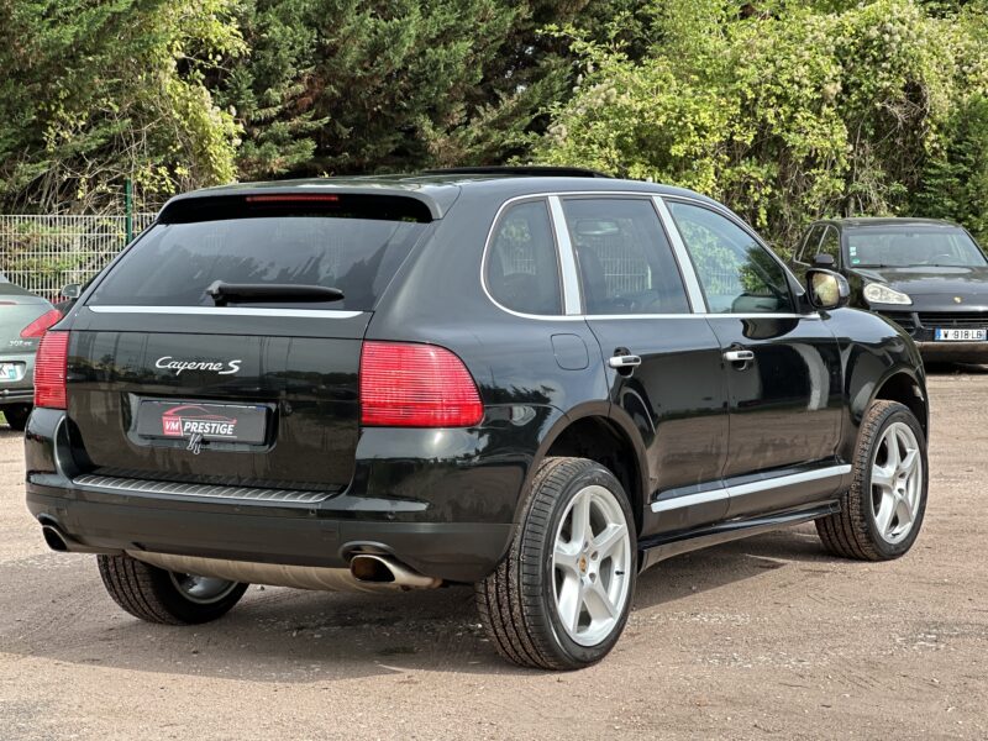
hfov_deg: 25.3
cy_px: 370
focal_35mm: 77
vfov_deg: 19.1
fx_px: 2198
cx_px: 494
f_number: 2.8
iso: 25
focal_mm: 9
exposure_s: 1/203
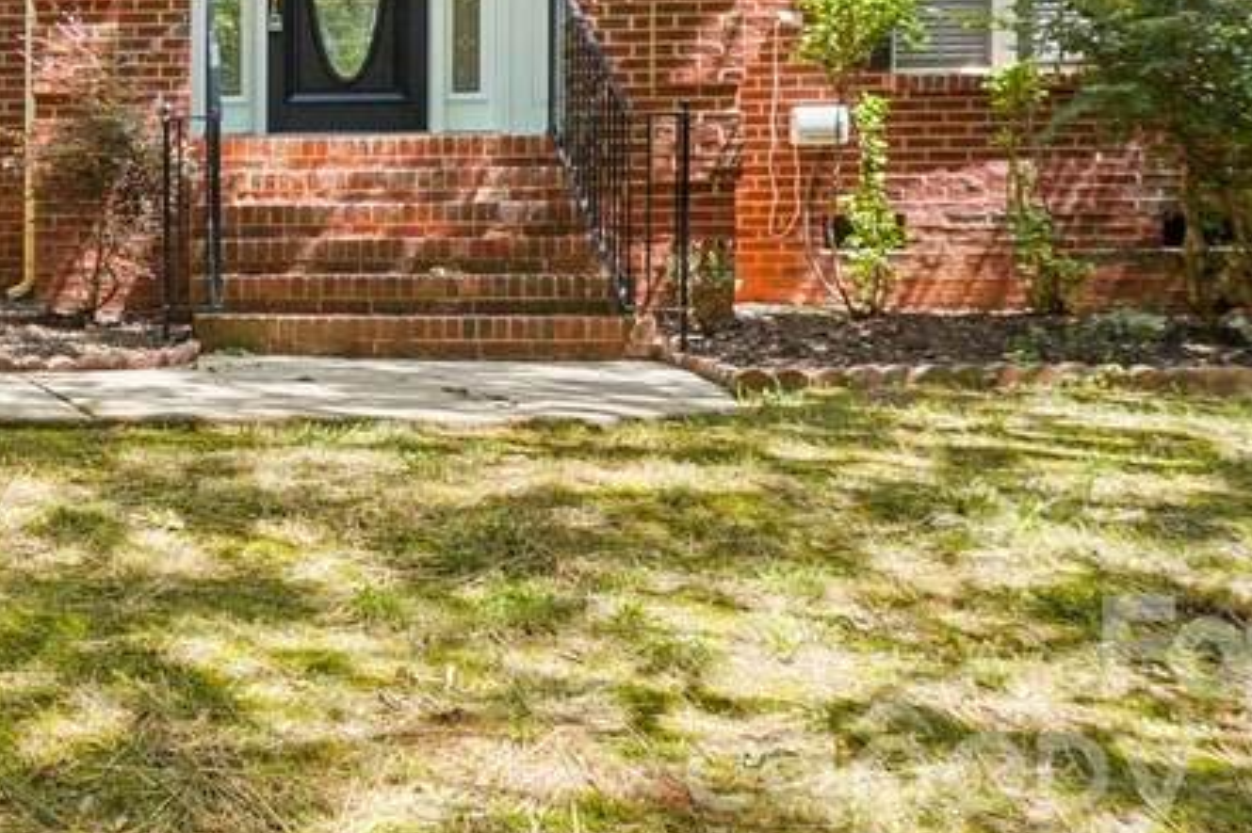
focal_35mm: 52
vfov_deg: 22.8
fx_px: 1808
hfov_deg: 33.4
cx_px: -124
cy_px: -278
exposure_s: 1/100
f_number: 8
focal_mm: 18
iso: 400
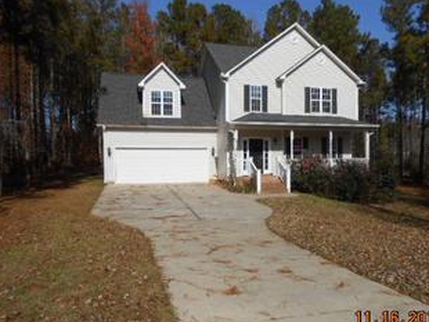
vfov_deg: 48.2
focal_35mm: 29
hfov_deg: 61.5
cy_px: 177
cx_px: 232
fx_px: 360
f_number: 3.5
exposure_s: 1/1250
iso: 80
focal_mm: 4.6
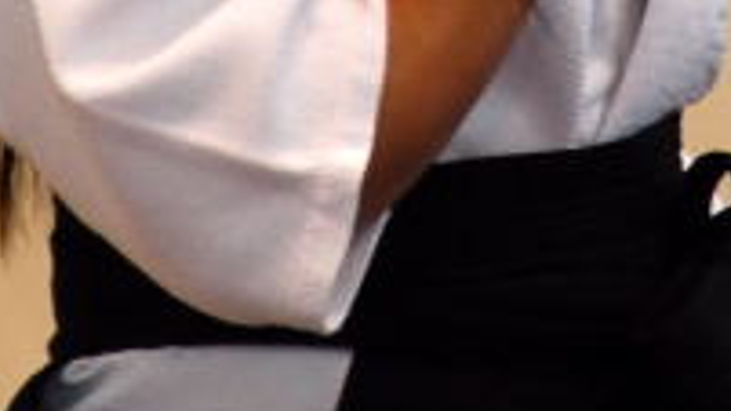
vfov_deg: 1.4
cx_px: 393
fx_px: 16273
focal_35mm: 840
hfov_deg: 2.6
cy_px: -678
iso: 720
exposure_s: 1/60
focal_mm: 105
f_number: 5.6
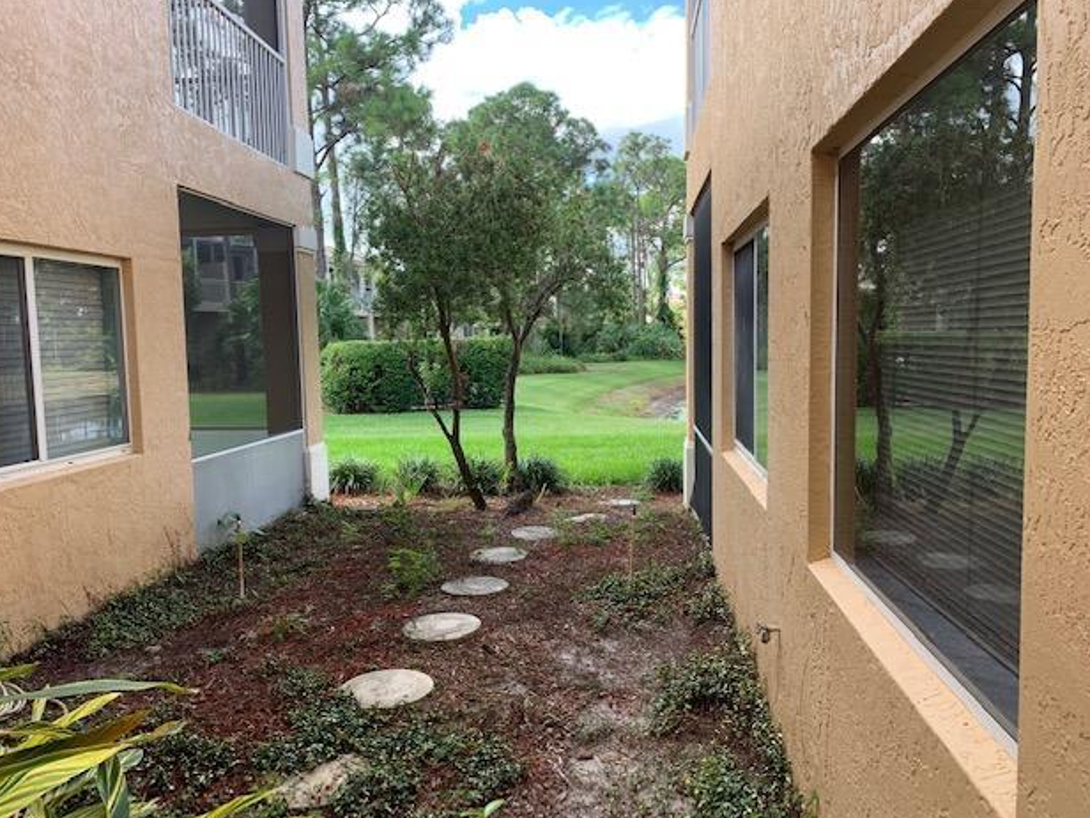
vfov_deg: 51.4
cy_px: 416
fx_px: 850
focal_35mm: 27
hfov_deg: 65.3
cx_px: 541
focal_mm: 4.25
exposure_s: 1/205
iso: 25
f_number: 1.8
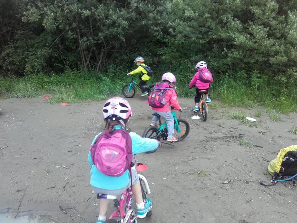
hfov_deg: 58.4
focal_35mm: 31
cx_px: 148
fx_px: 266
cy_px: 112
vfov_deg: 45.4
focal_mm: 3.3
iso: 60
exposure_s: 1/100
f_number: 2.2
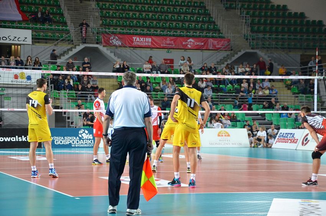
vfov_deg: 14.6
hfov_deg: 22.0
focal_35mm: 93
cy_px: 108
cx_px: 163
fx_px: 840
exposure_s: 1/125
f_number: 5.3
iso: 1100
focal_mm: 62
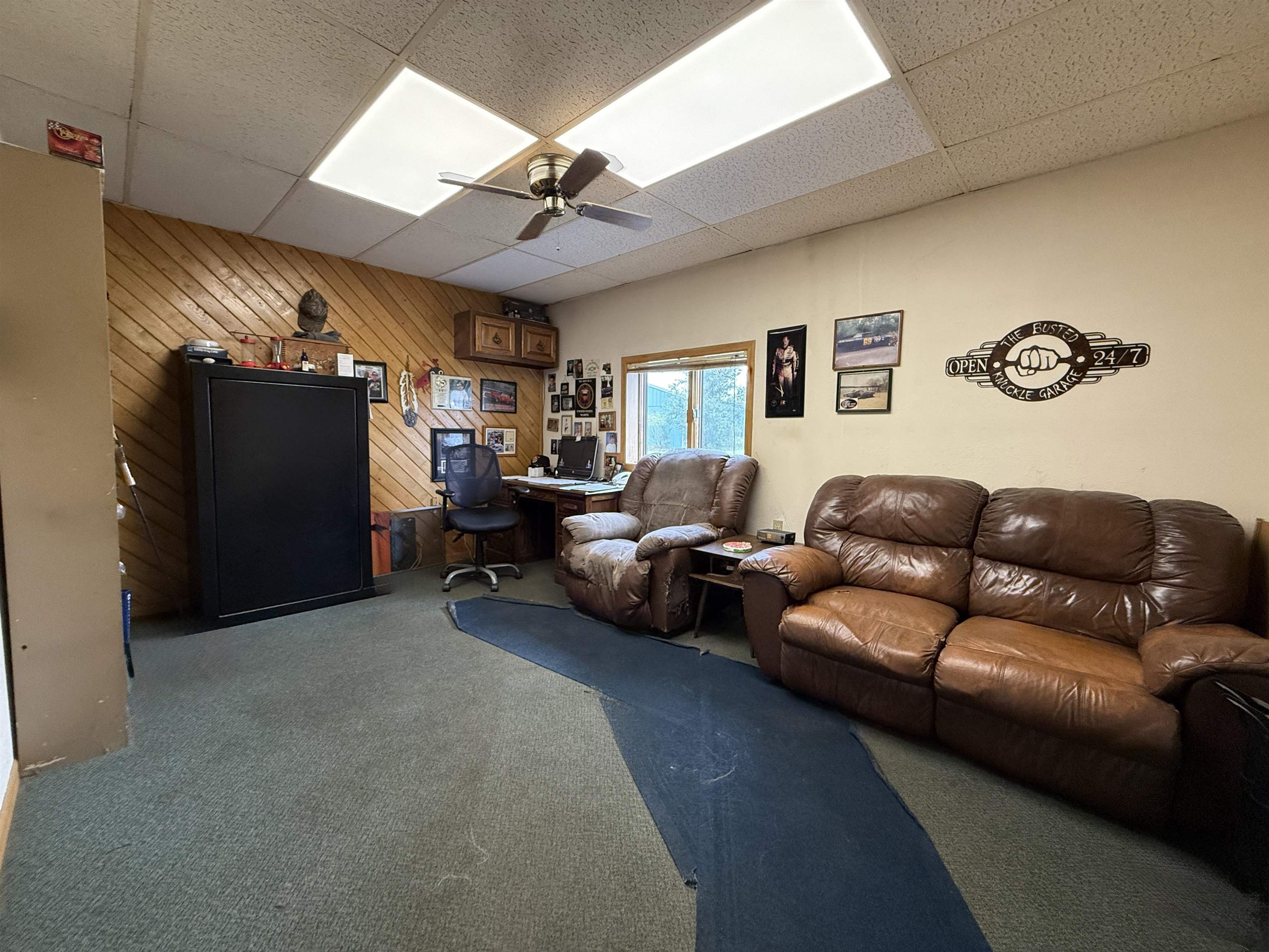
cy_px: 476
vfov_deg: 85.7
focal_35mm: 14
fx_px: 513
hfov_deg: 102.1
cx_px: 634
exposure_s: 1/120
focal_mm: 2.22
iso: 400
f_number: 2.2
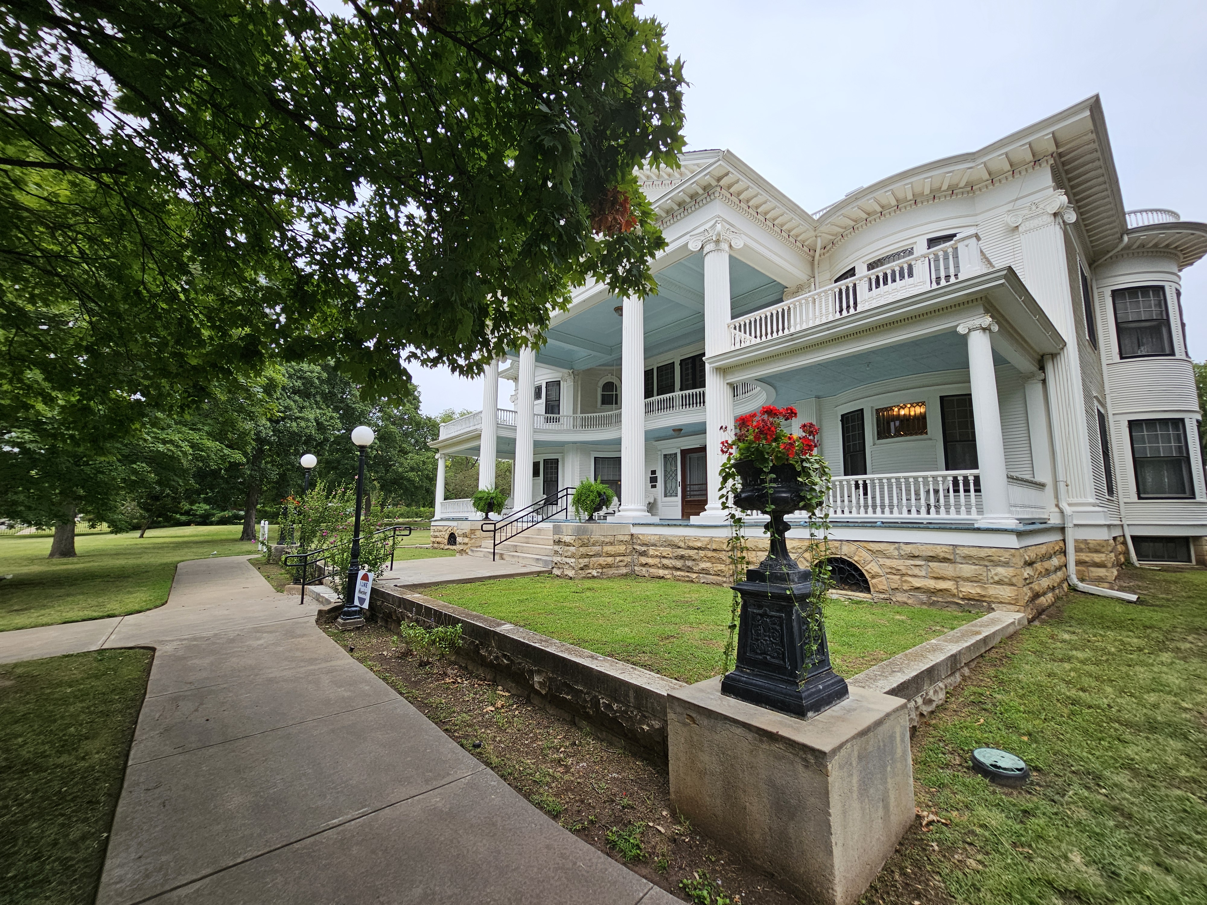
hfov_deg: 106.2
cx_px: 604
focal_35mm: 13
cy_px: 452
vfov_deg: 89.9
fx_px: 453
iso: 50
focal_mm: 2.2
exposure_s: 1/1067
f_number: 2.2
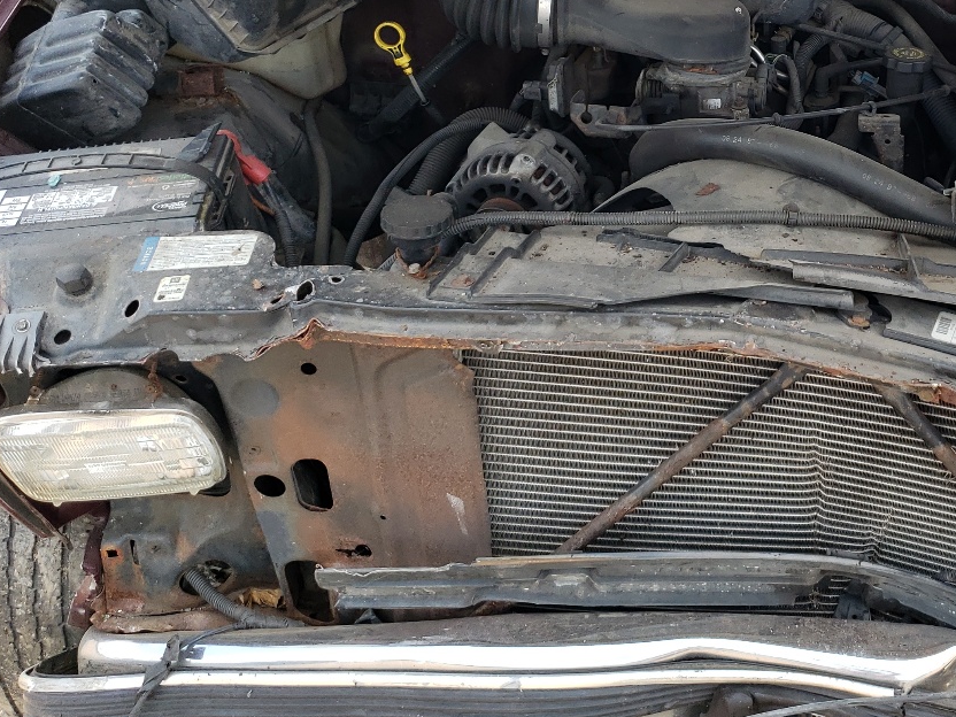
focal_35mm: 50
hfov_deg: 36.6
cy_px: 154
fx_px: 1381
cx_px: 796
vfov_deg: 28.5
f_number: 1.5
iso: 50
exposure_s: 1/714
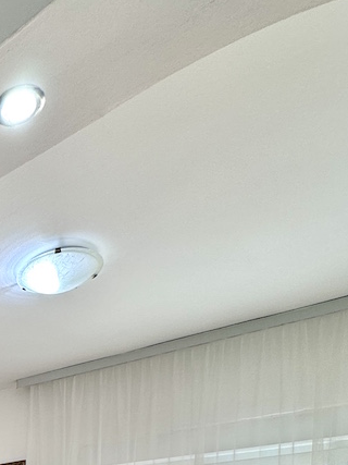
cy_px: 605
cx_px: -158
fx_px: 563
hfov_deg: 26.3
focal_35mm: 42
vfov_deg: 33.0
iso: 64
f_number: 2.2
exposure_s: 1/99
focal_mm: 2.22
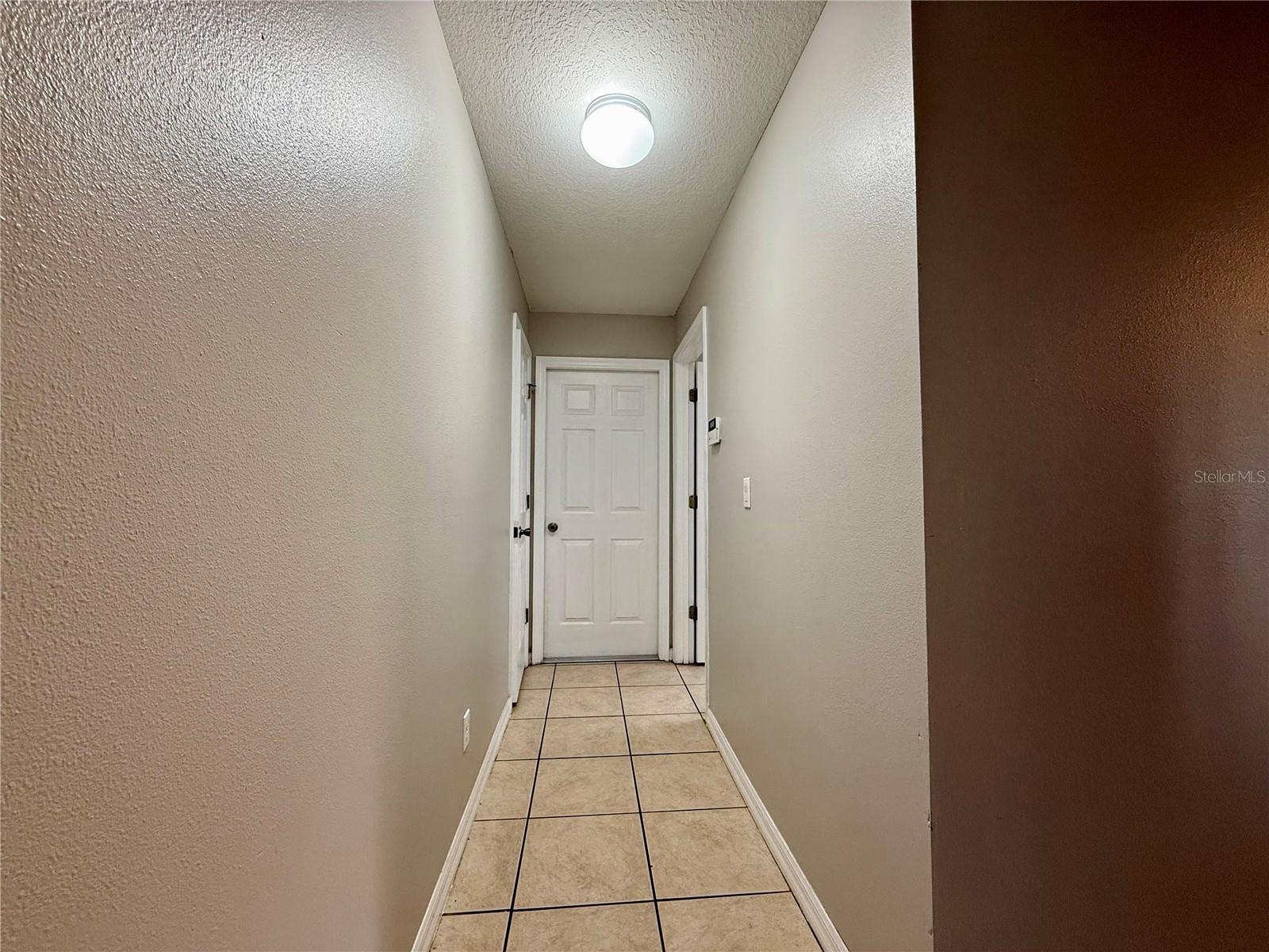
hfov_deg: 102.1
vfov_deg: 85.7
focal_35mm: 14
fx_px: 513
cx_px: 634
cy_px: 476
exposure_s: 1/60
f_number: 2.2
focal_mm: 2.22
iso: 200
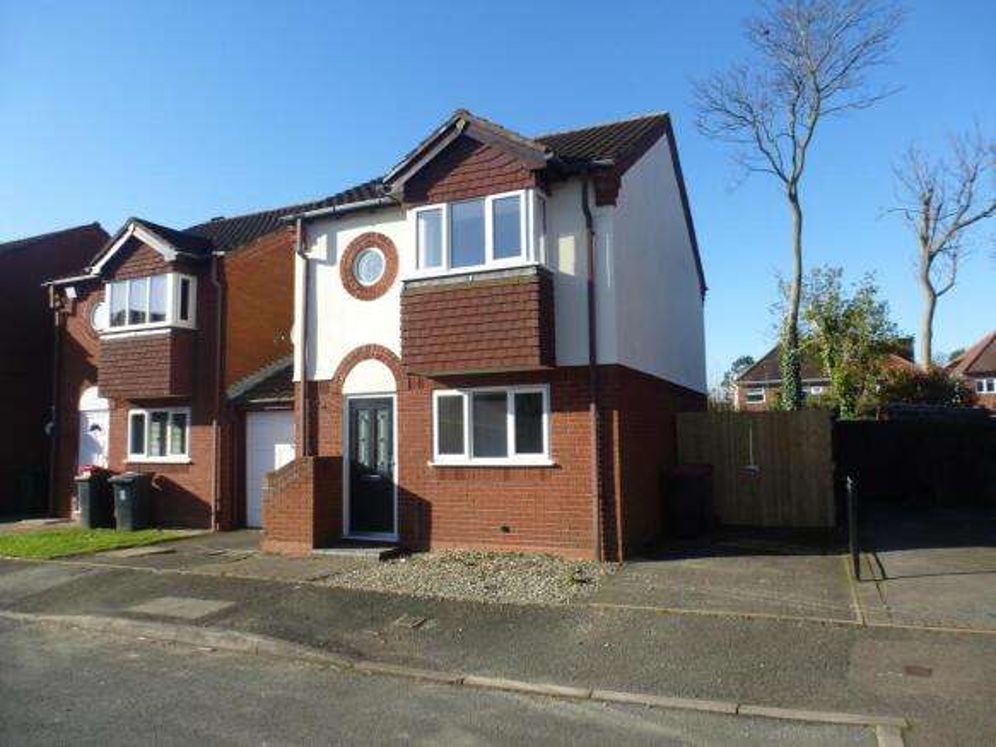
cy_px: 374
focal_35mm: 24
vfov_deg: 56.8
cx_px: 498
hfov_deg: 71.6
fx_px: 690
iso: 100
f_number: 4
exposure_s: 1/400
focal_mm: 4.3
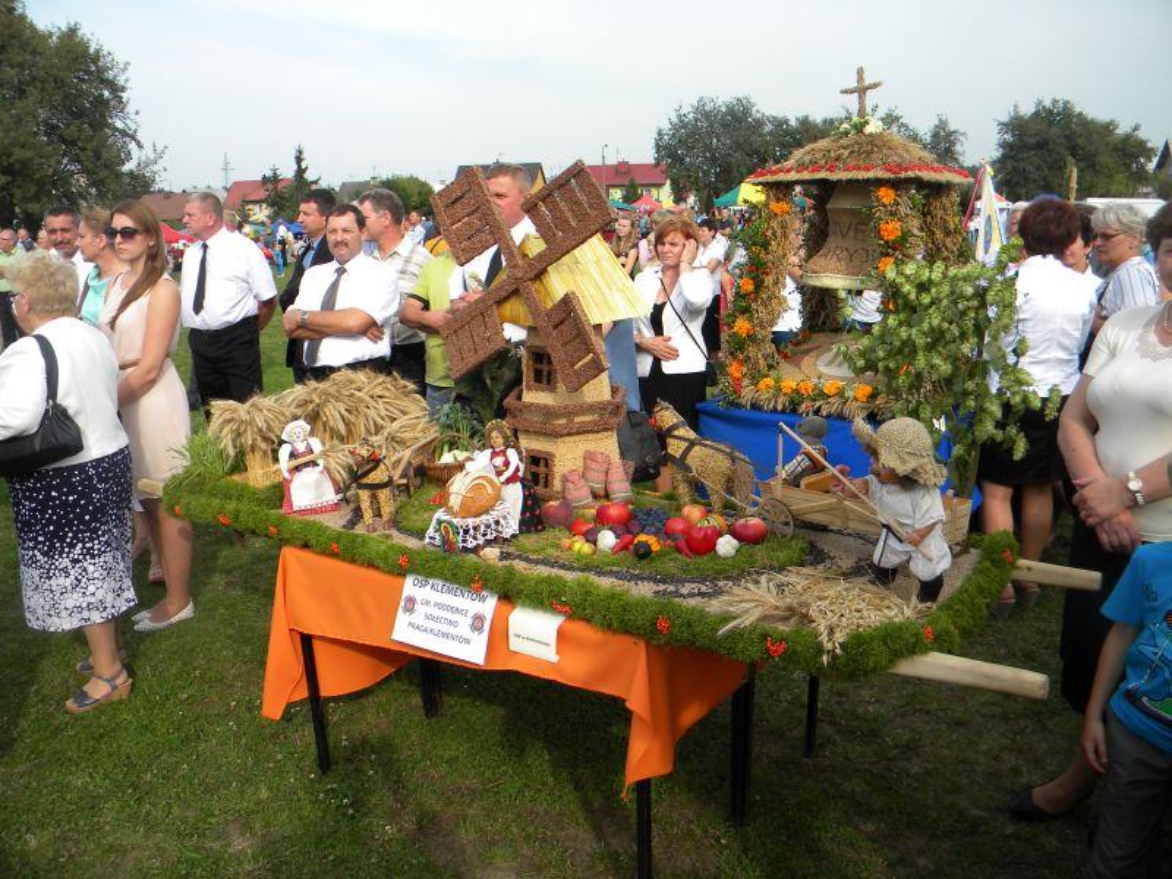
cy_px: 440
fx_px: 948
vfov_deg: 49.7
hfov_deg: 63.4
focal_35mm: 28
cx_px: 586
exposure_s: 1/452
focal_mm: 5
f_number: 3.5
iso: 80
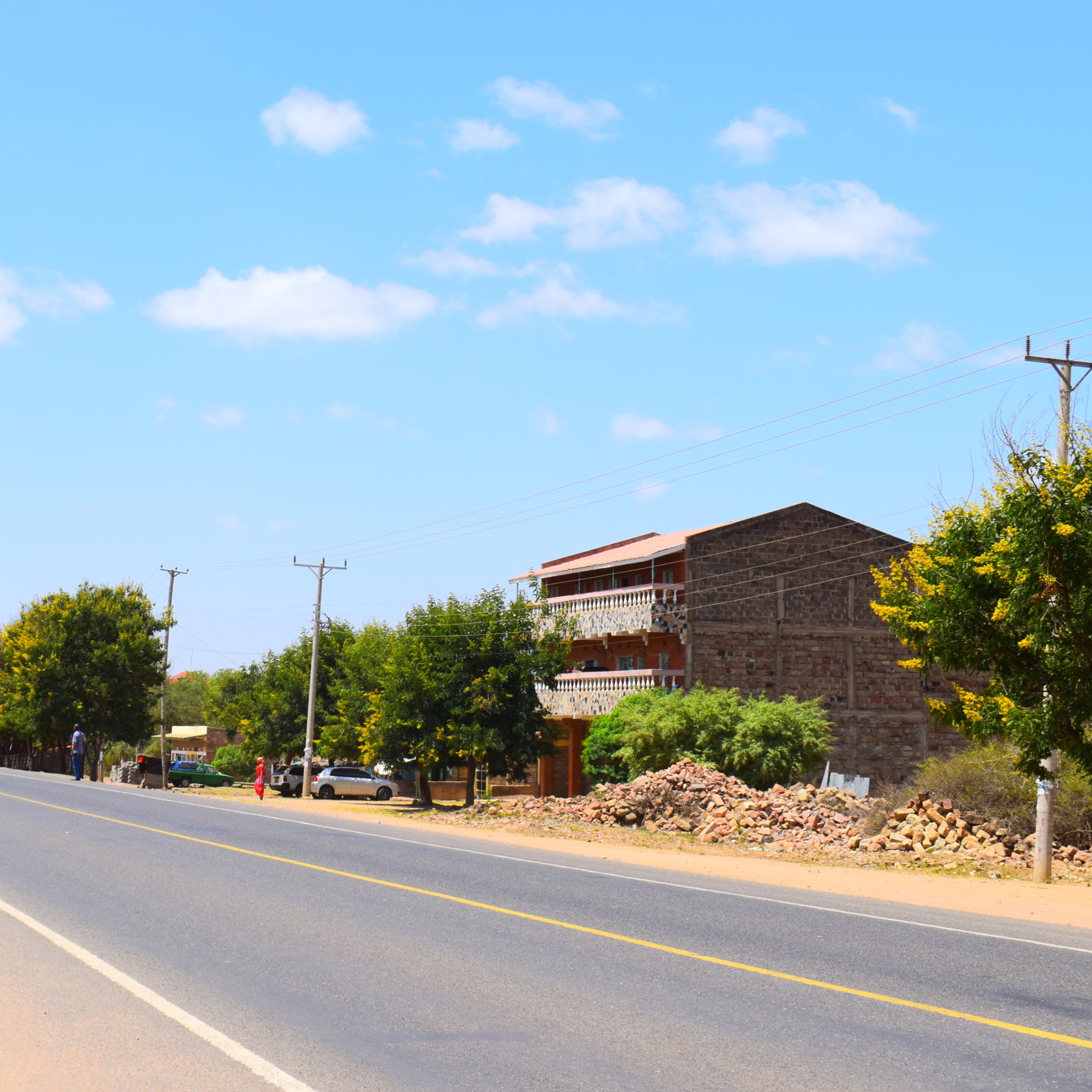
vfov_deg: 28.8
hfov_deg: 28.5
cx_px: 327
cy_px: 548
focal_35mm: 60
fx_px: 2129
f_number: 11
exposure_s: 1/500
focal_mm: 31
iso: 200
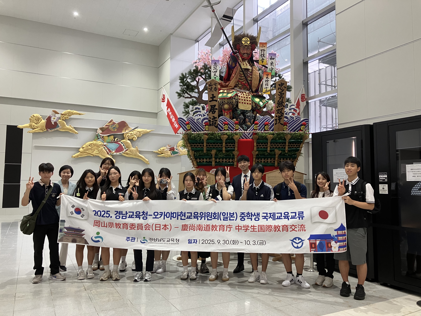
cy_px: 158
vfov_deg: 49.7
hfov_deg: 63.4
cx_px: 210
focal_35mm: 28
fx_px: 341
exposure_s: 1/63
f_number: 1.8
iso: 80
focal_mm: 3.99
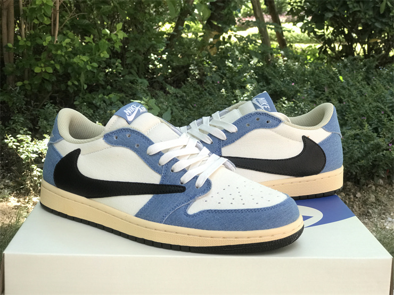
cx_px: 197
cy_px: 148
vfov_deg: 25.7
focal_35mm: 57
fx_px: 649
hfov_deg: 33.8
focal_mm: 6.6
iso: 40
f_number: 2.8
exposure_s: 1/100
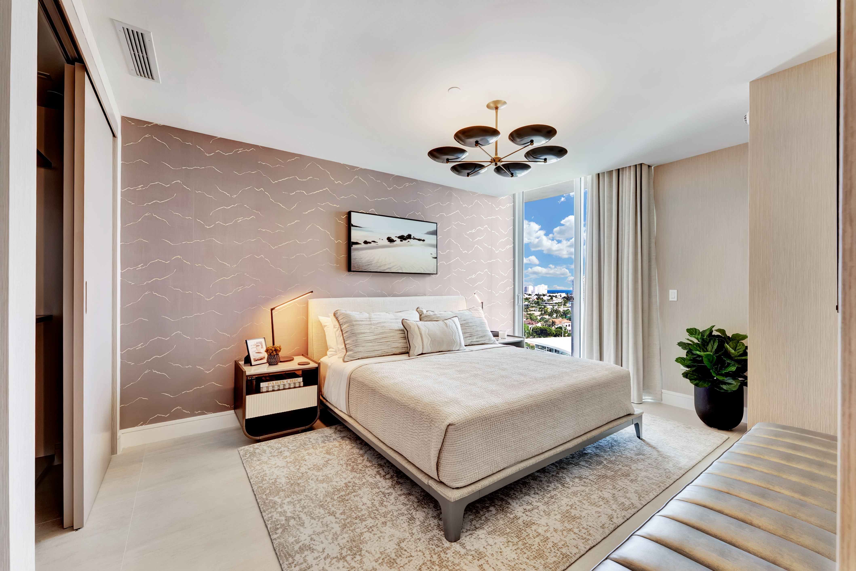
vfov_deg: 81.2
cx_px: 428
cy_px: 286
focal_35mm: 14
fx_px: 333
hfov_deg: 104.2
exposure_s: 1/25
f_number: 10
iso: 400
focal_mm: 14
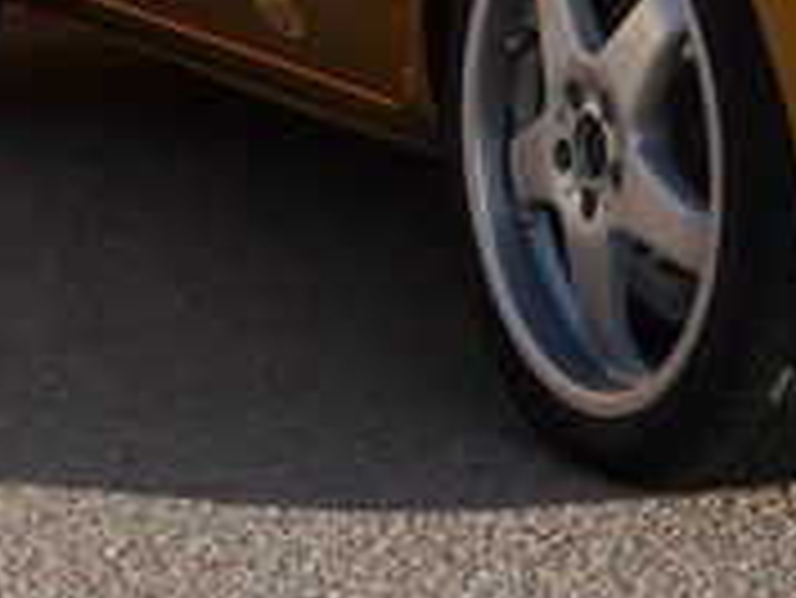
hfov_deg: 10.0
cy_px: -256
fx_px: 4418
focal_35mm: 192
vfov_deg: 7.6
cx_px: 1111
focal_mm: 8.8
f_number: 5.6
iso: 100
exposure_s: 1/250
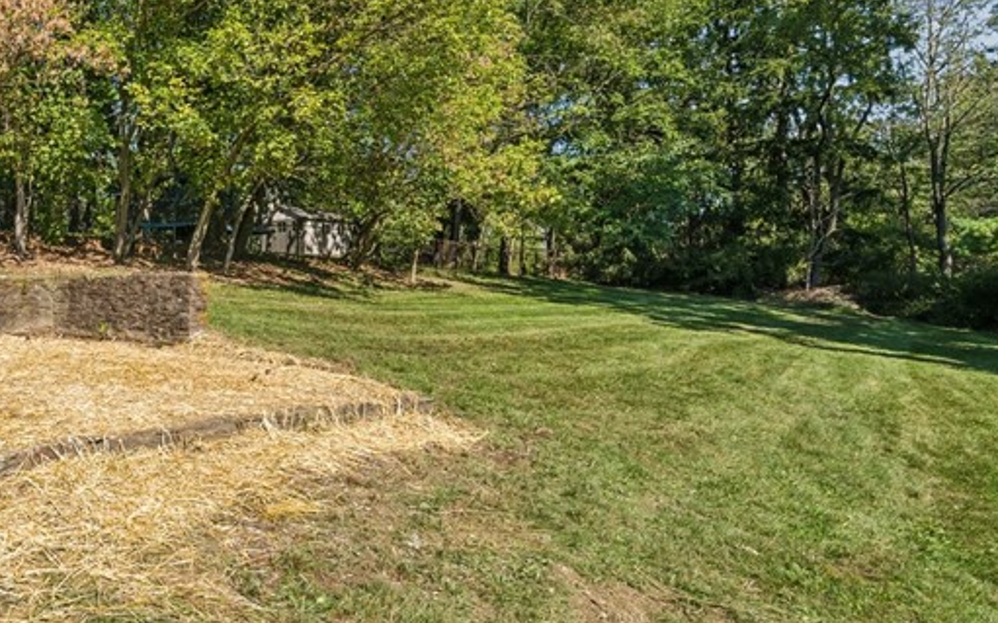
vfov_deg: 47.5
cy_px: 337
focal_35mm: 26
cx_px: 129
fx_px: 707
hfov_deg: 61.2
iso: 125
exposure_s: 1/80
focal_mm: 12
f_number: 11
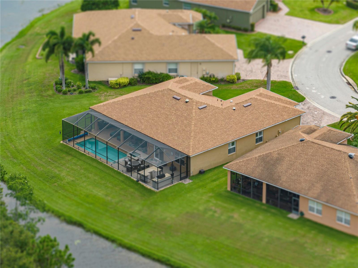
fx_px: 1665
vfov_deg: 9.2
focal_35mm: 161
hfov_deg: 12.3
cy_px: 134
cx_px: 179
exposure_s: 1/160
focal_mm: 29.85
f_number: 4.4
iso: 100
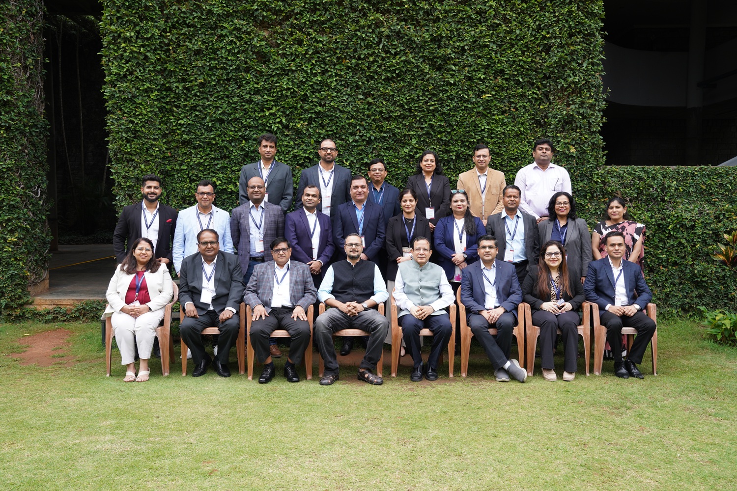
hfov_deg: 60.3
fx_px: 635
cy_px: 246
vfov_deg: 42.3
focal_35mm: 31
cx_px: 368
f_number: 8
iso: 400
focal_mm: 31
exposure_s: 1/200
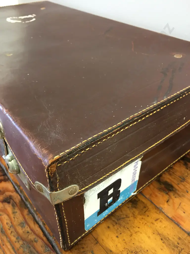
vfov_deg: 61.7
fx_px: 212
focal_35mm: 29
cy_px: 127
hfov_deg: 48.2
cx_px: 95
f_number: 2.2
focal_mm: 4.15
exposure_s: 1/10
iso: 100
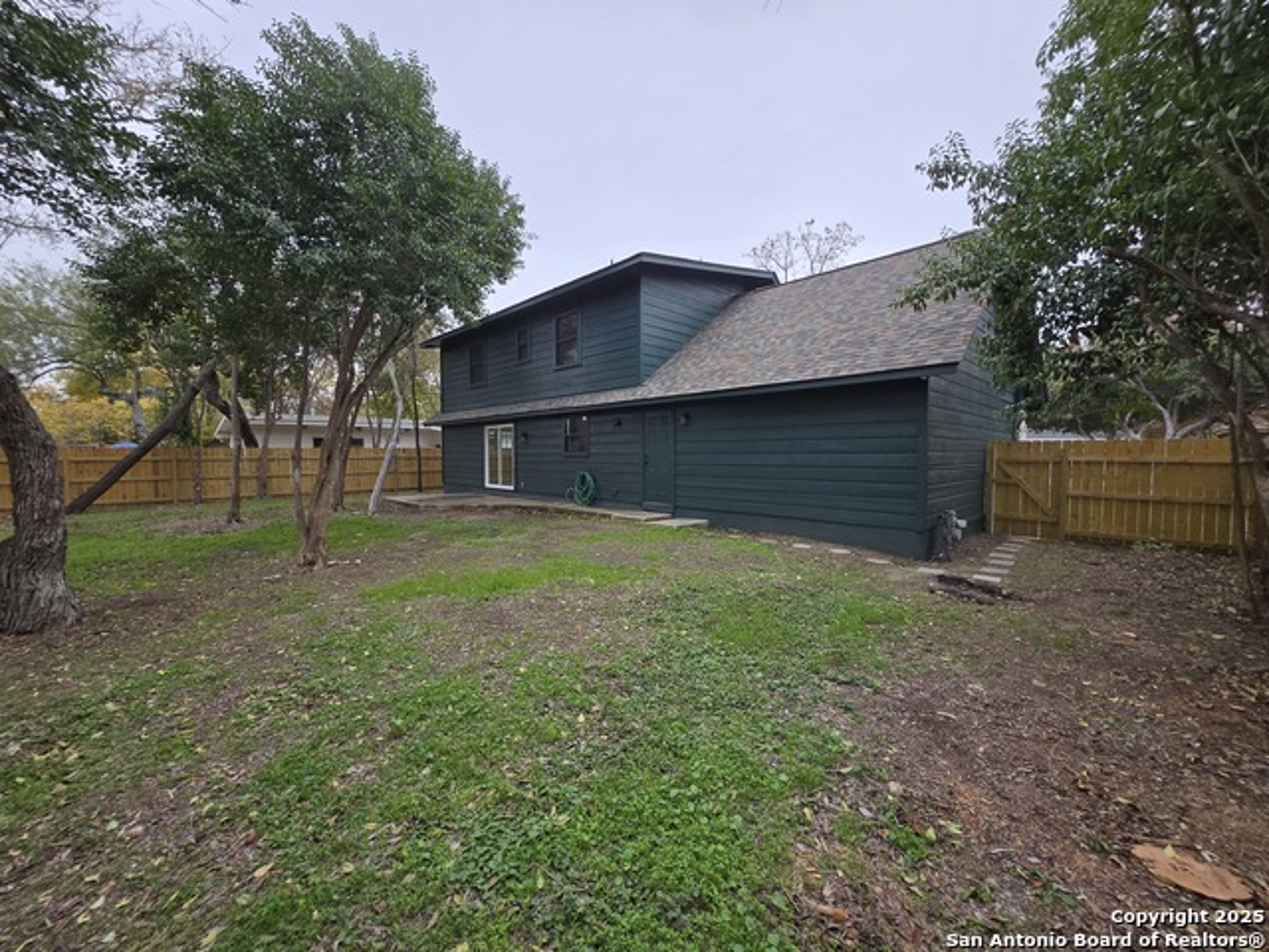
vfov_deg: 89.9
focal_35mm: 13
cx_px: 634
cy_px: 476
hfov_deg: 106.2
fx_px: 477
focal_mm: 1.7
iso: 32
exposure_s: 1/120
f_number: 2.2
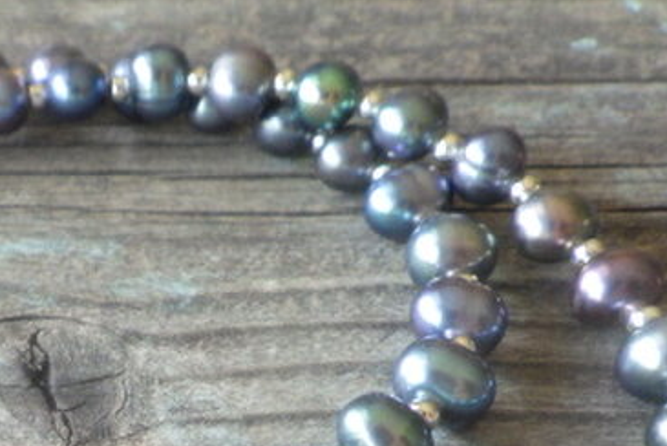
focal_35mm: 68
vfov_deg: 19.4
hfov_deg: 28.0
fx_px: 1261
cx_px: 17
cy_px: 468
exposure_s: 1/45
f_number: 3.5
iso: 160
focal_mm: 5
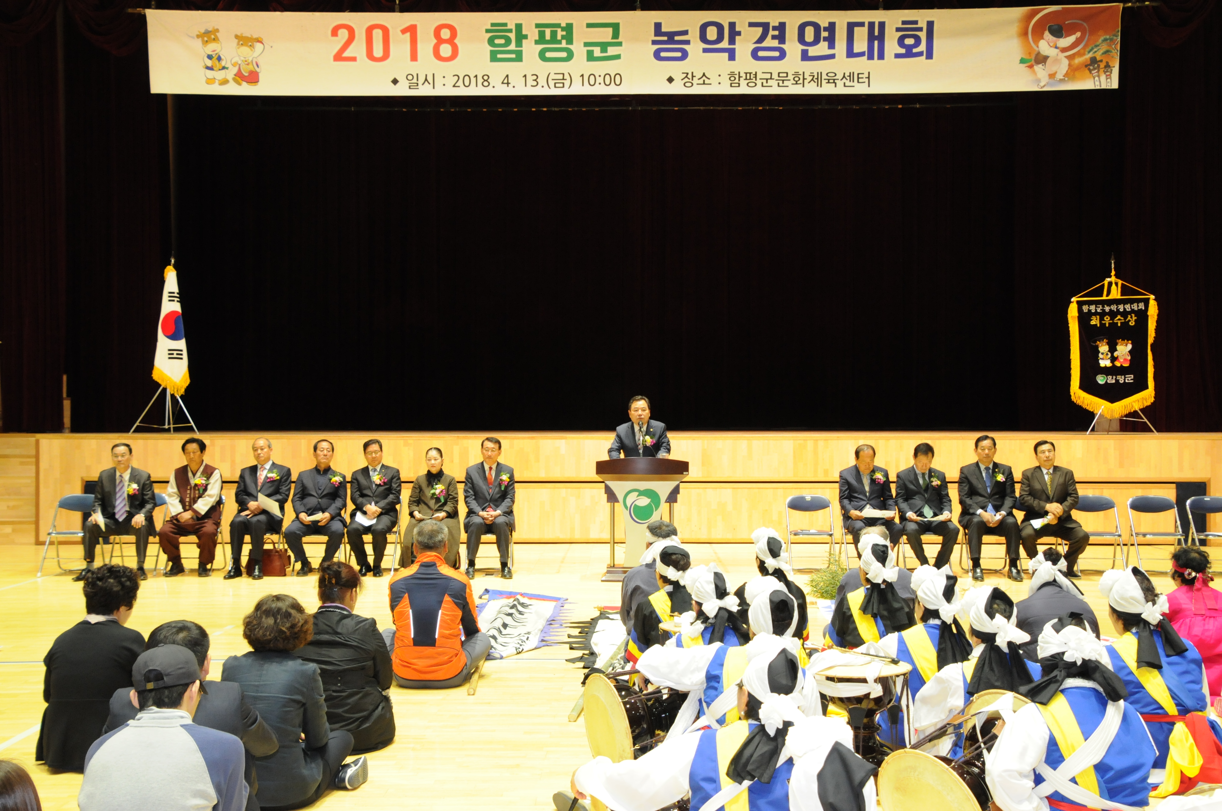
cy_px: 406
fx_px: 1424
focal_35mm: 42
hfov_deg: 46.4
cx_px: 611
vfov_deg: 31.8
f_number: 8
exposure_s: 1/60
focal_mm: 28
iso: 1250
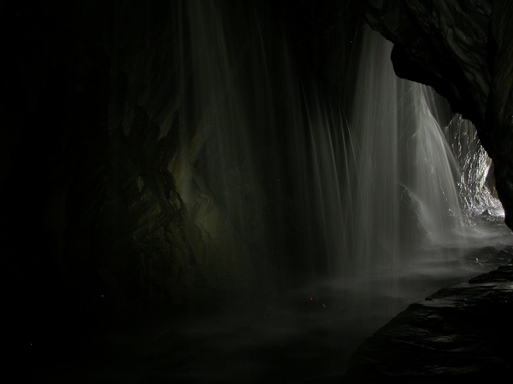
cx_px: 256
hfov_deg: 41.2
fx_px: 682
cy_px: 192
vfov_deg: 31.5
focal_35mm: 46
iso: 100
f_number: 2.8
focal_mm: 9.6
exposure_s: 1
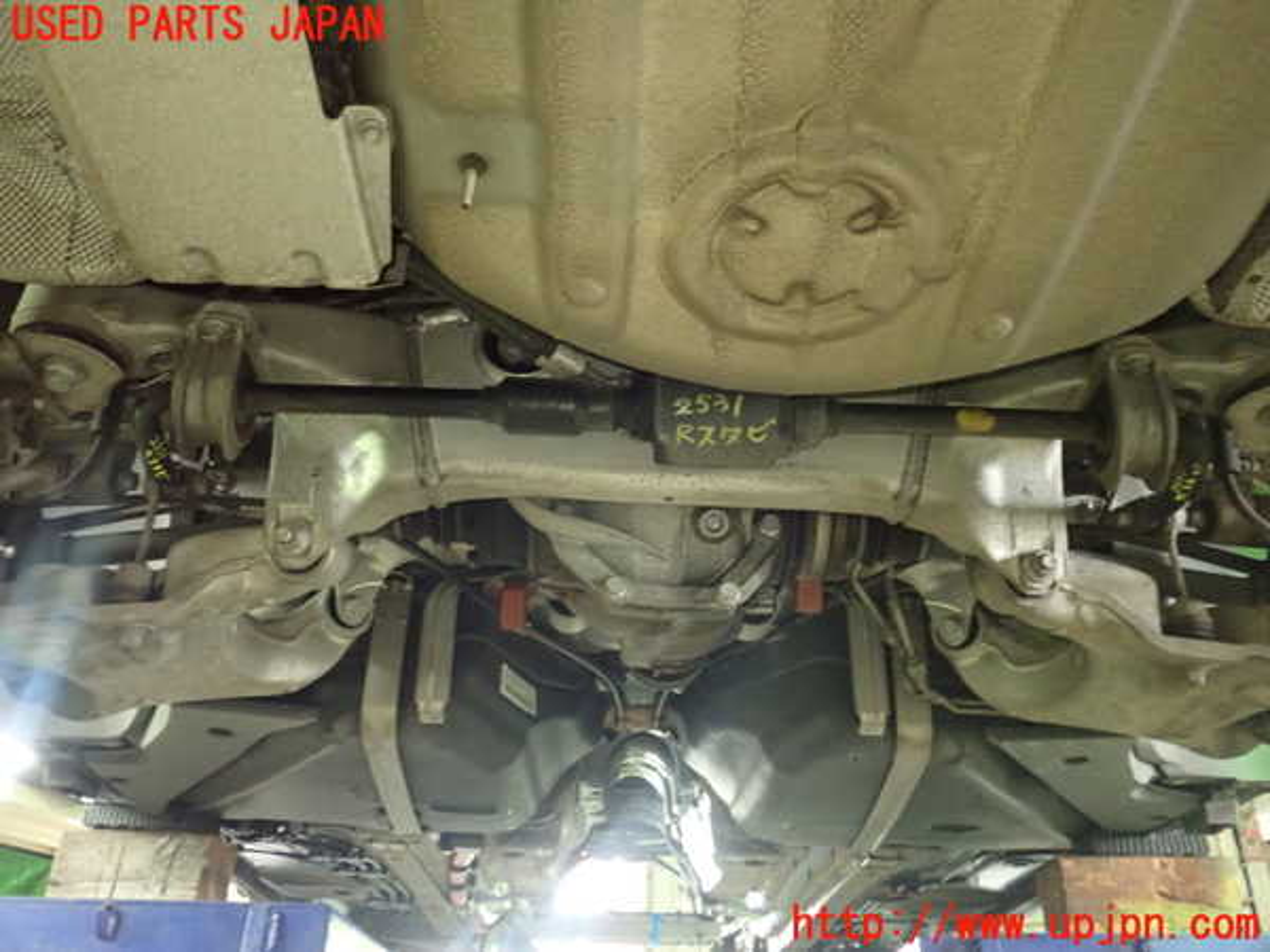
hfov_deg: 60.0
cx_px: 635
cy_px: 476
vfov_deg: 46.8
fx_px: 1101
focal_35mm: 30
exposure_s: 1/30
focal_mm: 5.5
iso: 1250
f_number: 2.3
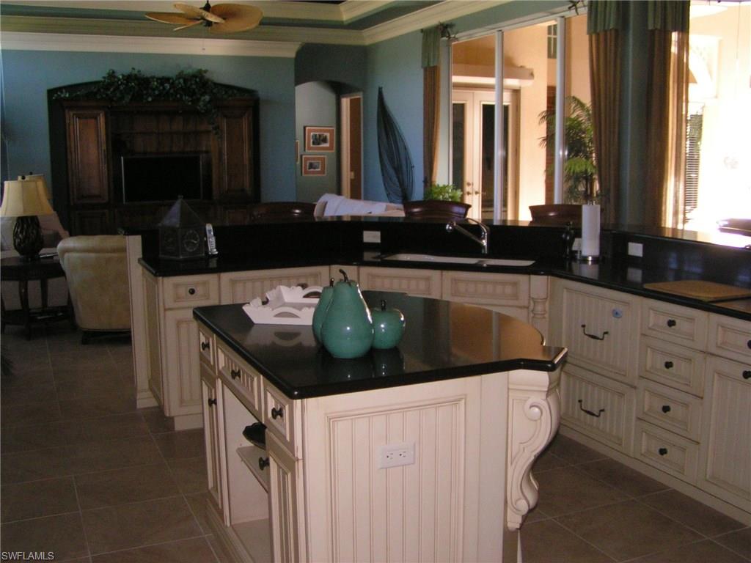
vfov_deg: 37.7
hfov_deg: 49.0
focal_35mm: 38
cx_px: 376
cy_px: 282
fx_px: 824
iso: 200
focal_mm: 5.8
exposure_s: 1/40
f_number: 2.8
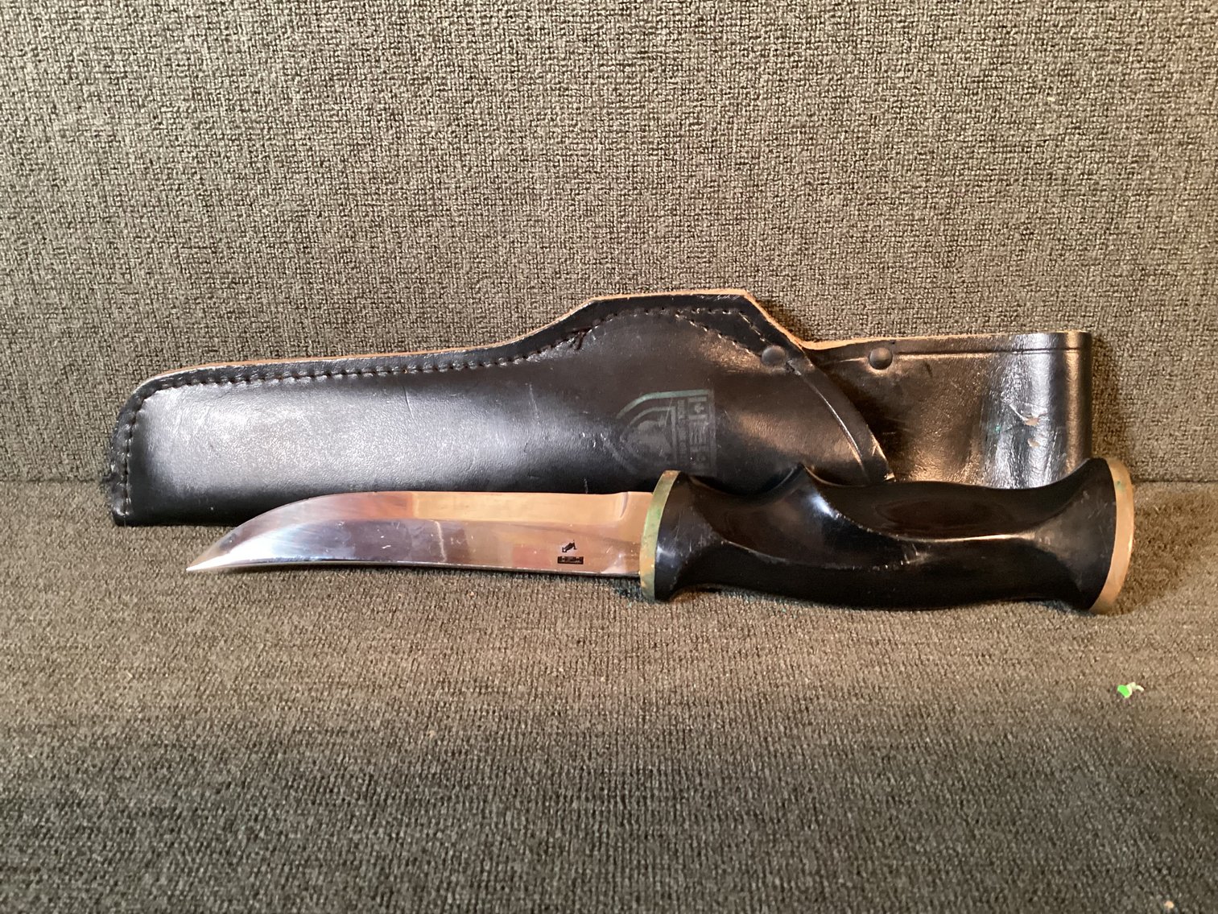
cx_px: 609
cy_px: 457
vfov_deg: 45.4
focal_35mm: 31
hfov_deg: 58.3
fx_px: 1091
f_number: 2.4
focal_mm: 3.3
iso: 500
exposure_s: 1/30
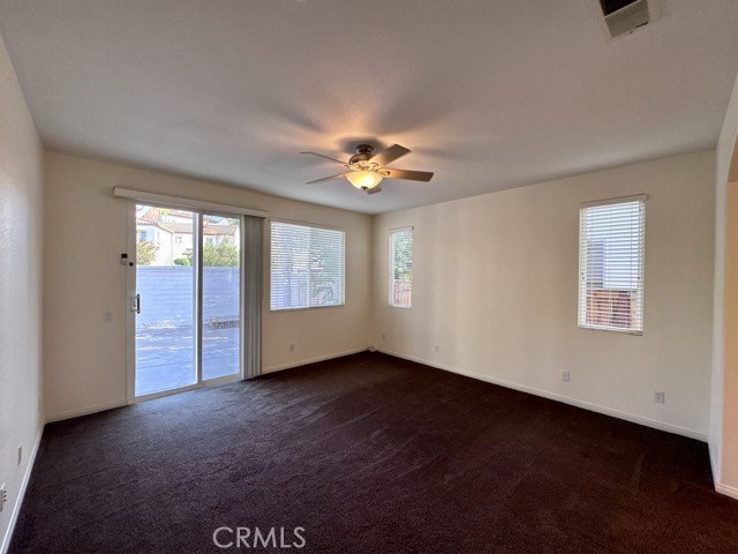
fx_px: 298
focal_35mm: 14
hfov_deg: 102.1
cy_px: 277
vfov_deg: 85.7
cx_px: 369
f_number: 2.2
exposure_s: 1/120
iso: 125
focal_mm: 2.22
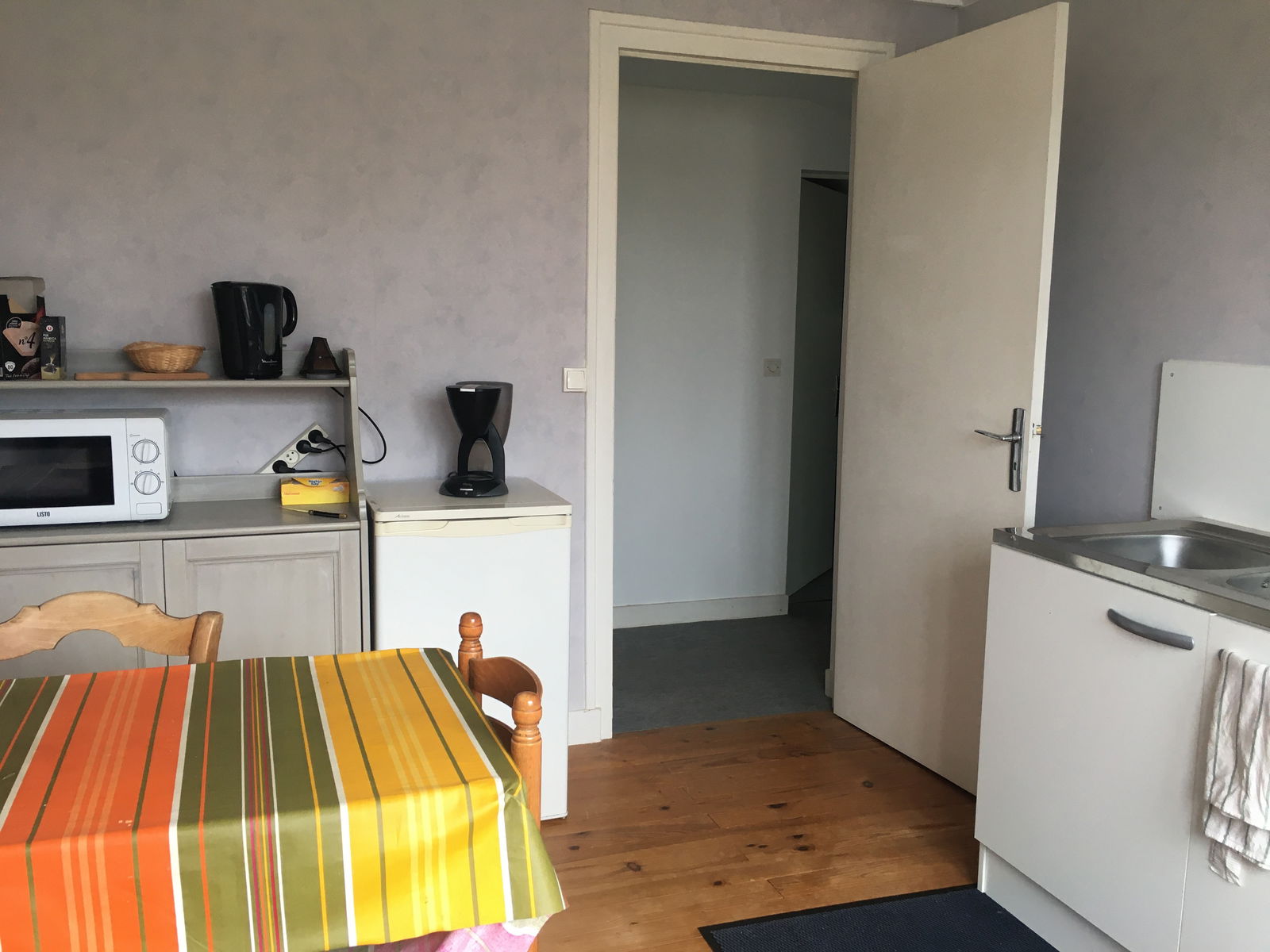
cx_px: 635
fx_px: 1064
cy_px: 476
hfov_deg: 61.7
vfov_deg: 48.2
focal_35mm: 29
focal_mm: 4.15
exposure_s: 1/33
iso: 25
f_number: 2.2
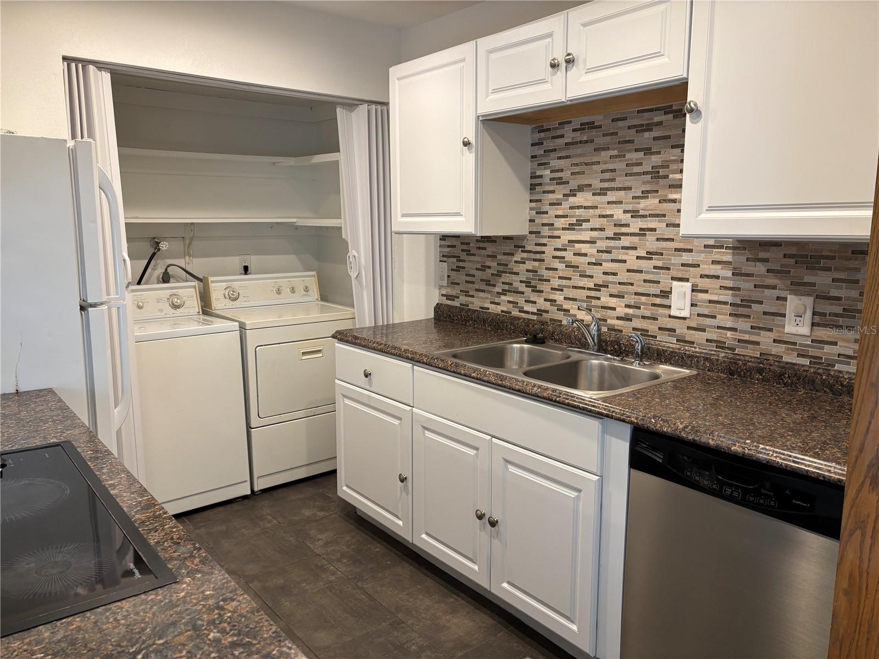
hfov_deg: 67.3
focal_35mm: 26
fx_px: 660
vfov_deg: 53.1
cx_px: 440
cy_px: 330
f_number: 1.6
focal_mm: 5.96
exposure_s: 1/60
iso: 100
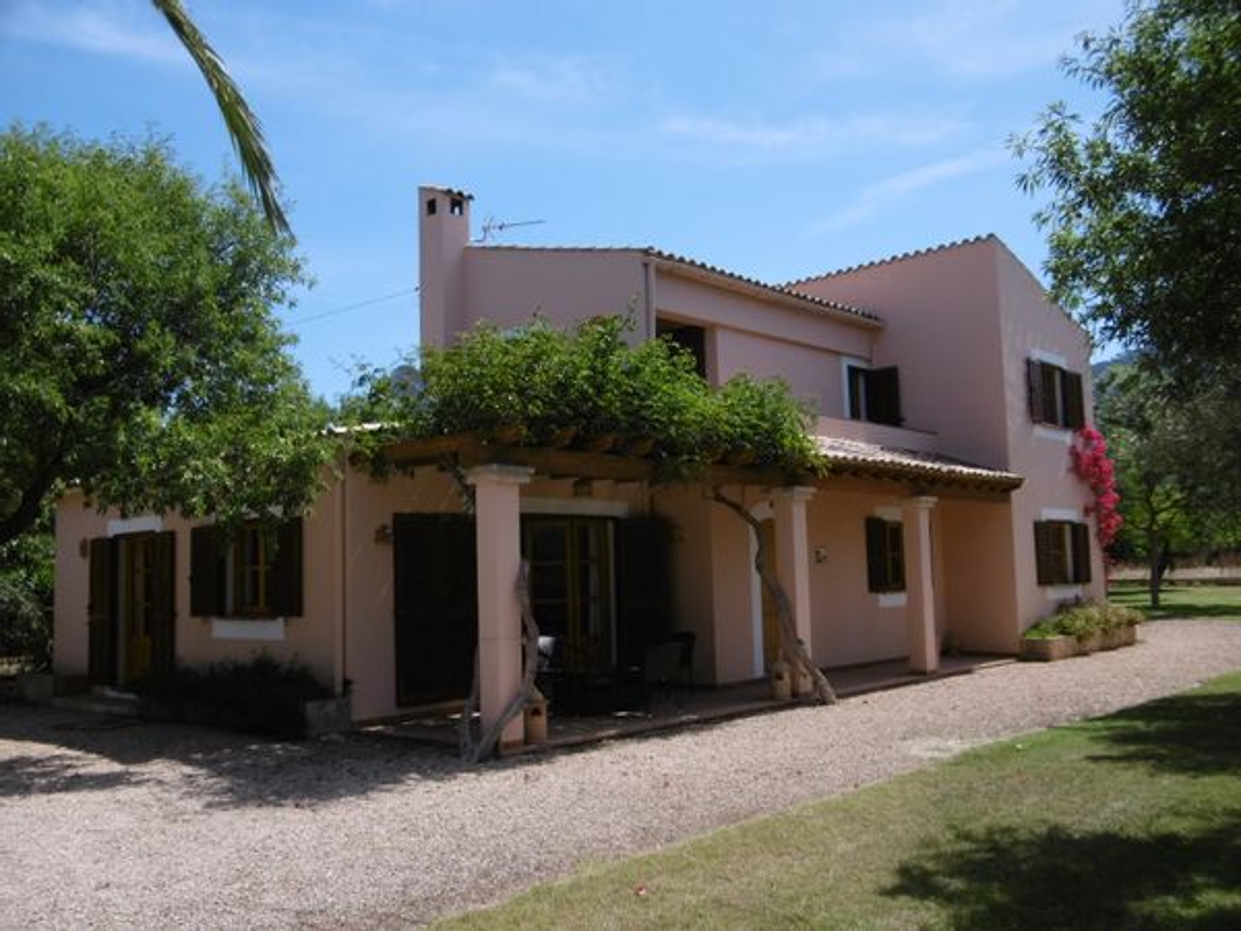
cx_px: 620
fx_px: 1147
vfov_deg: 44.2
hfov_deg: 56.8
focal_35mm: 32
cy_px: 466
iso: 100
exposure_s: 1/200
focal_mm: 5.8
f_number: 8.8
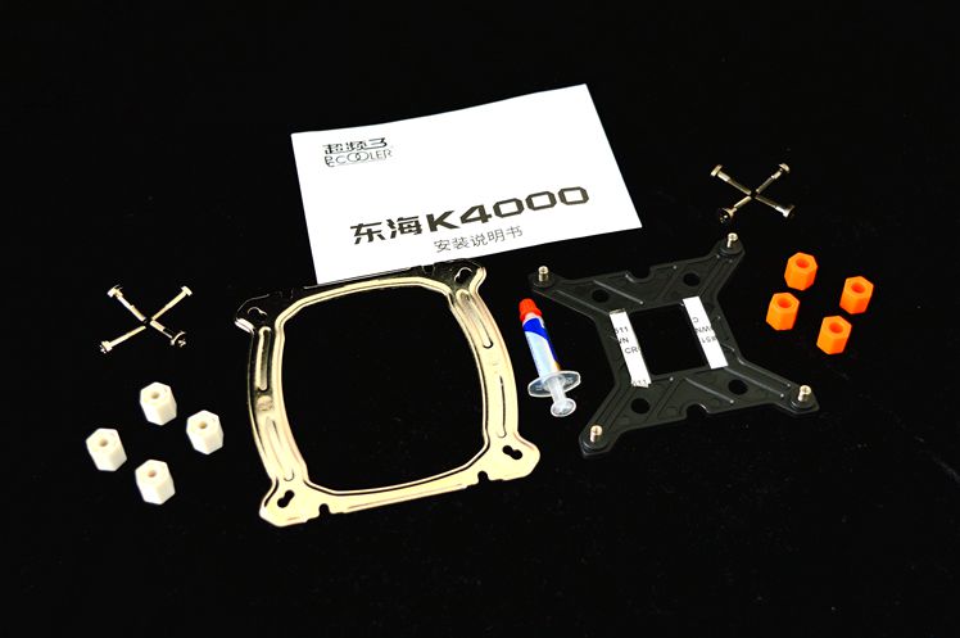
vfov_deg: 28.9
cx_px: 480
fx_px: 1239
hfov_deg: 42.4
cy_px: 319
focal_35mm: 46
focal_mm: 31
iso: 100
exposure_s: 1/2
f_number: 5
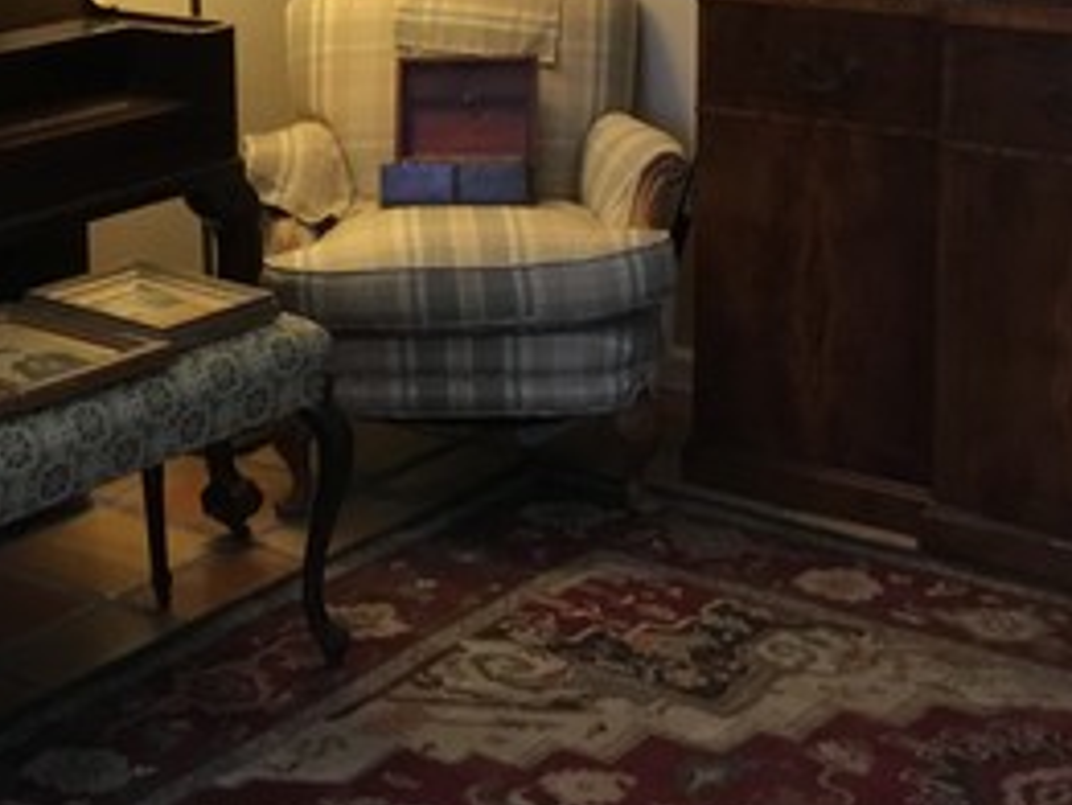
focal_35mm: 76
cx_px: 324
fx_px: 2355
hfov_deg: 25.5
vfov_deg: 18.9
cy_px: 8
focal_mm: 3.3
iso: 100
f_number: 2.4
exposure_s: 1/30
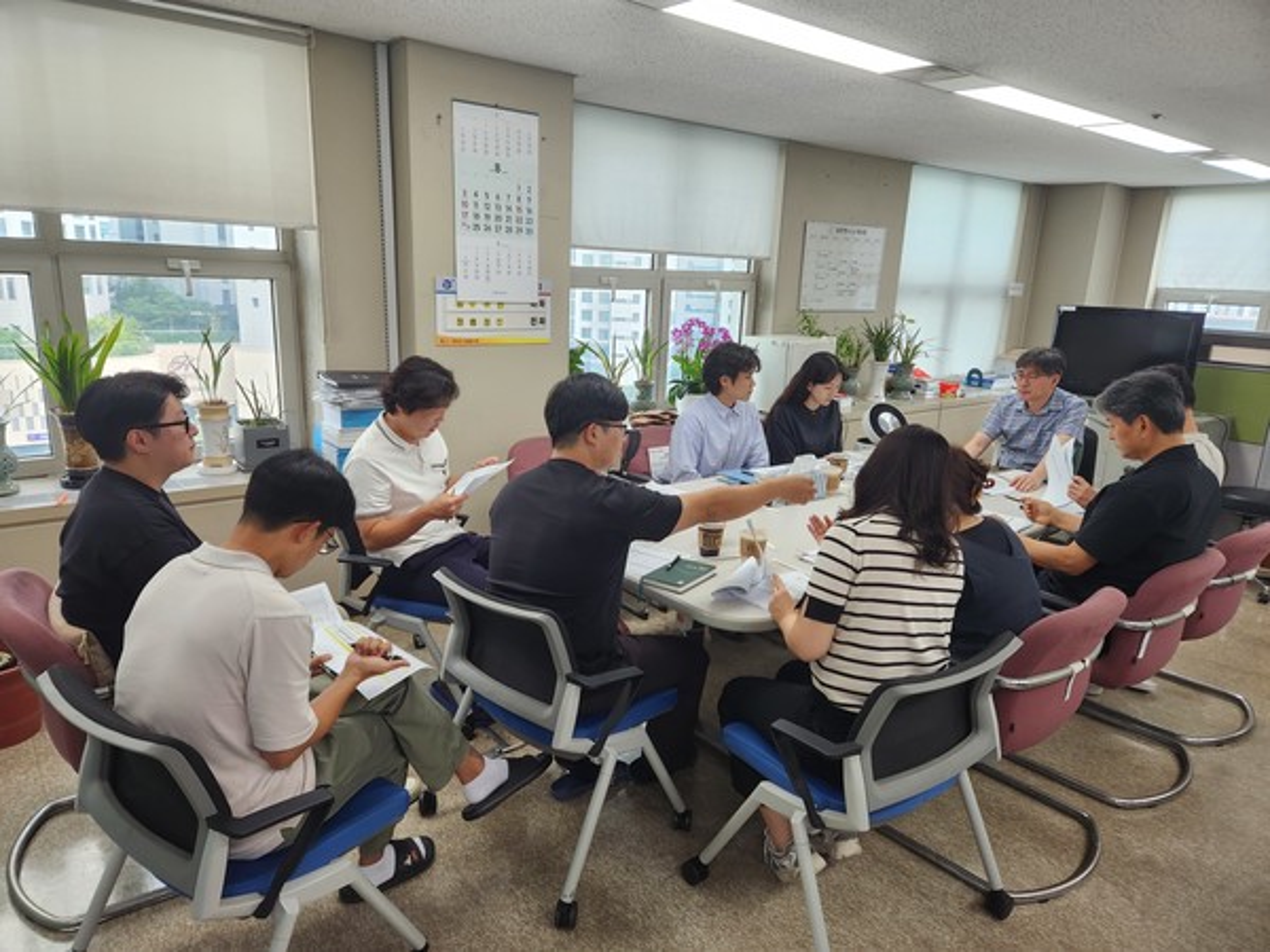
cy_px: 476
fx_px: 844
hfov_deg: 73.9
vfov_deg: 58.9
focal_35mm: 23
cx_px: 635
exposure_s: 1/120
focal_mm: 5.4
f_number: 1.8
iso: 100
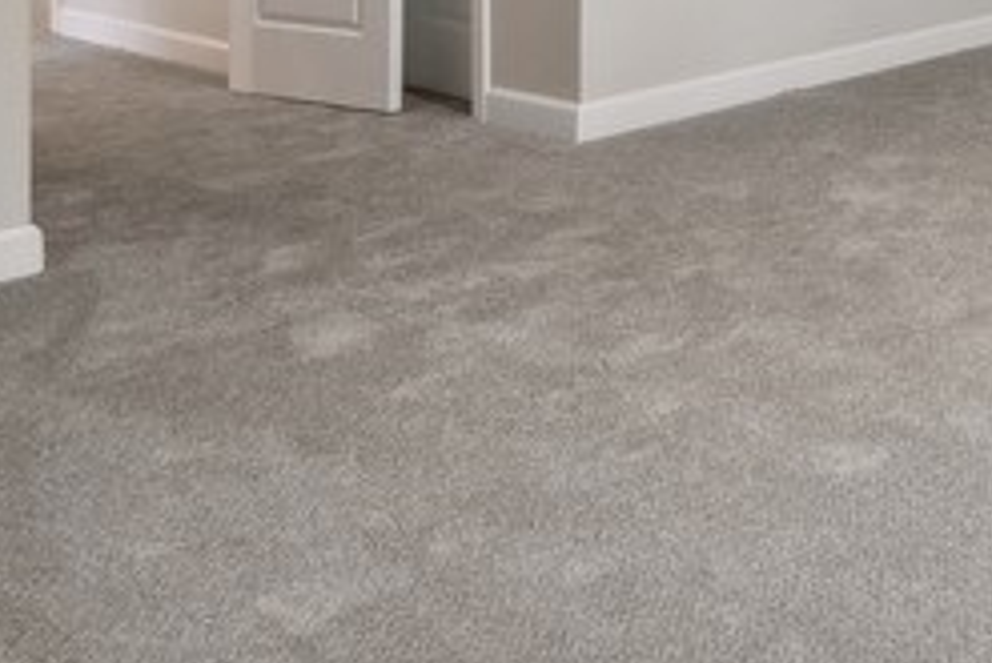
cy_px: -253
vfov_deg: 22.9
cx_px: 1458
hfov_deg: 27.7
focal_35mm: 51
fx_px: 1406
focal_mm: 14
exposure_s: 1/4
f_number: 9.5
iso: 200
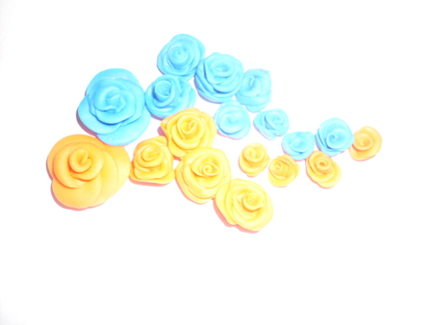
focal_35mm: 38
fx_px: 476
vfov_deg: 37.8
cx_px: 216
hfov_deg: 49.0
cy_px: 162
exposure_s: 1/45
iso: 100
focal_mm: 6.3
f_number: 2.8
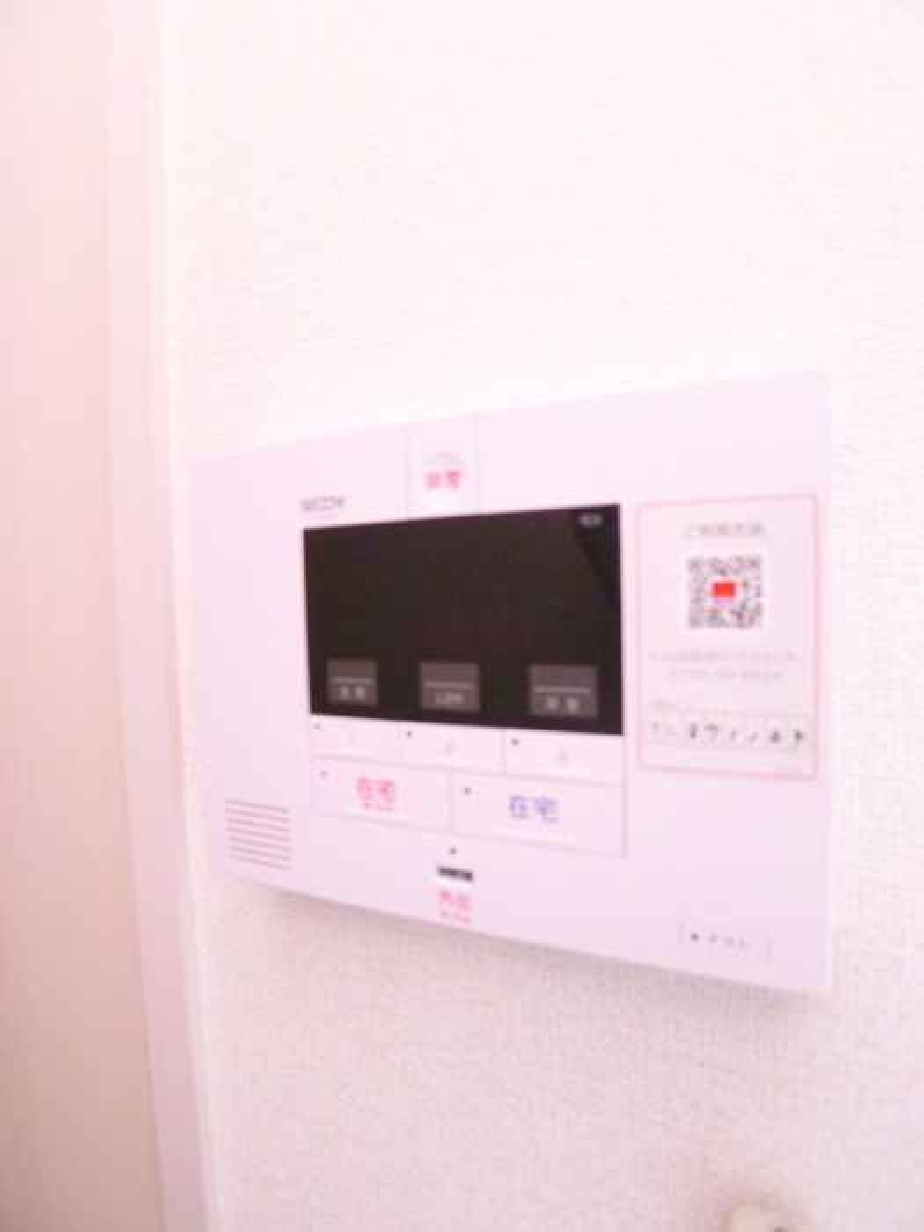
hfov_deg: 56.8
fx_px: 854
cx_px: 462
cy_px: 616
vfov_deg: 71.6
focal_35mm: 24
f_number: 2
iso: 800
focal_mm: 5.1
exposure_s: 1/125
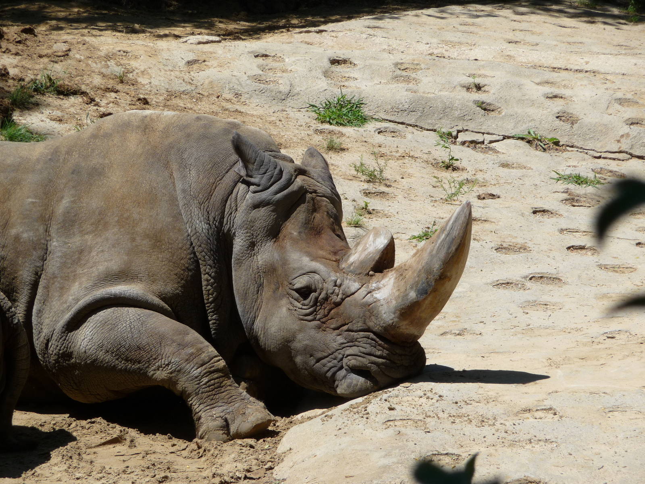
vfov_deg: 8.7
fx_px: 3168
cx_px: 322
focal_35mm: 170
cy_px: 242
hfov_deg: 11.6
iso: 100
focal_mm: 29.1
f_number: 4.8
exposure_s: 1/640
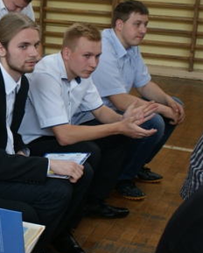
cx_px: -17
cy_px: 121
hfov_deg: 18.3
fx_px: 607
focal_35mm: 81
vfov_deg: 23.5
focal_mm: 26
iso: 100
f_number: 4.5
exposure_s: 1/50
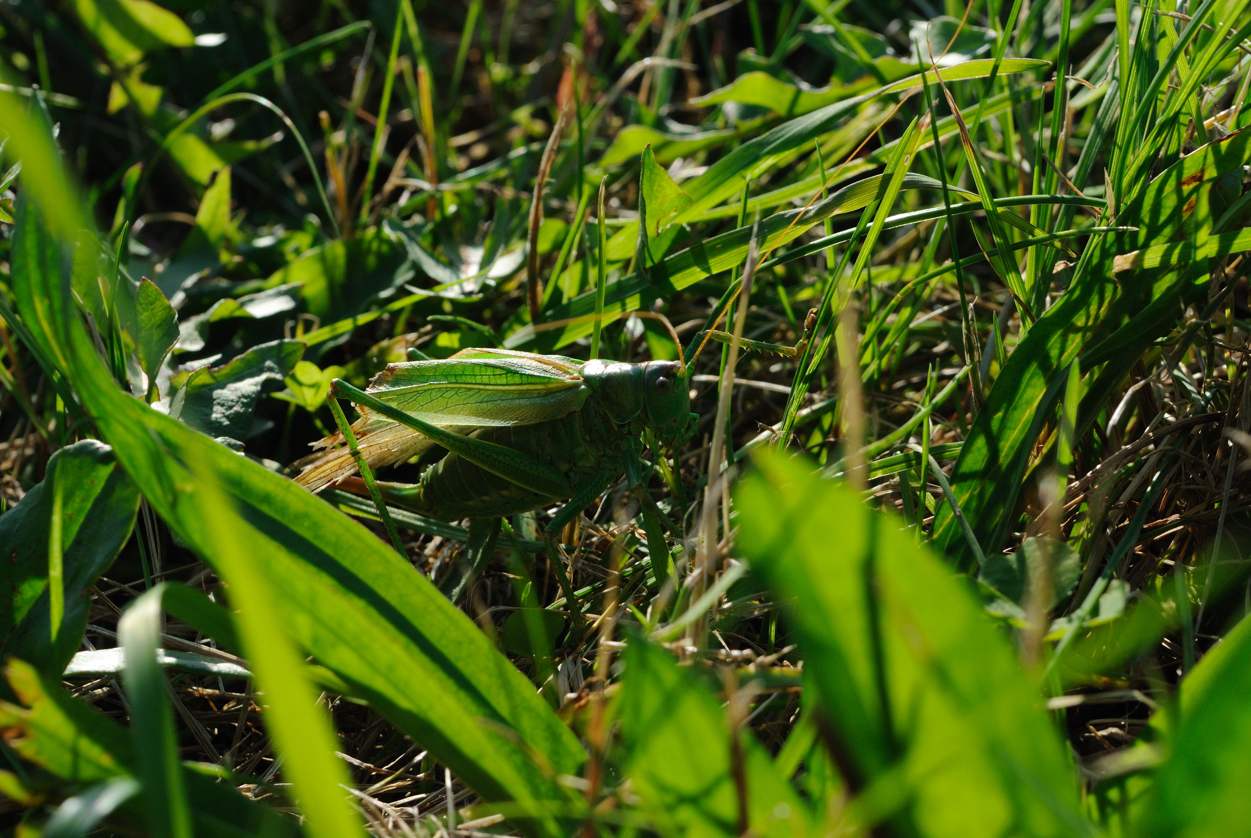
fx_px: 2870
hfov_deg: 24.6
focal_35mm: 82
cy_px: 419
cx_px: 626
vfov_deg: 16.6
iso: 200
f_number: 13
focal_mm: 55
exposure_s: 1/200
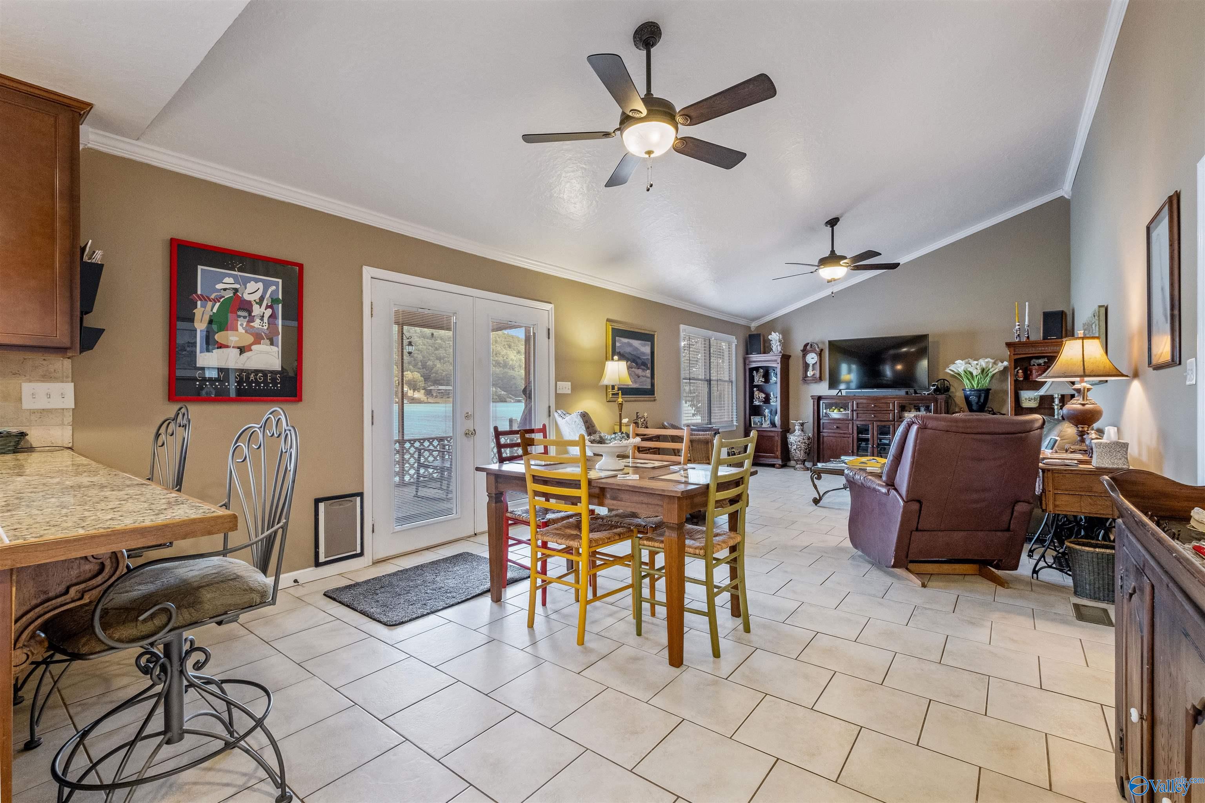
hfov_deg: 100.4
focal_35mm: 15
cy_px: 402
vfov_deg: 77.3
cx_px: 602
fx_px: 502
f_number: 8
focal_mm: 10
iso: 1250
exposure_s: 1/250
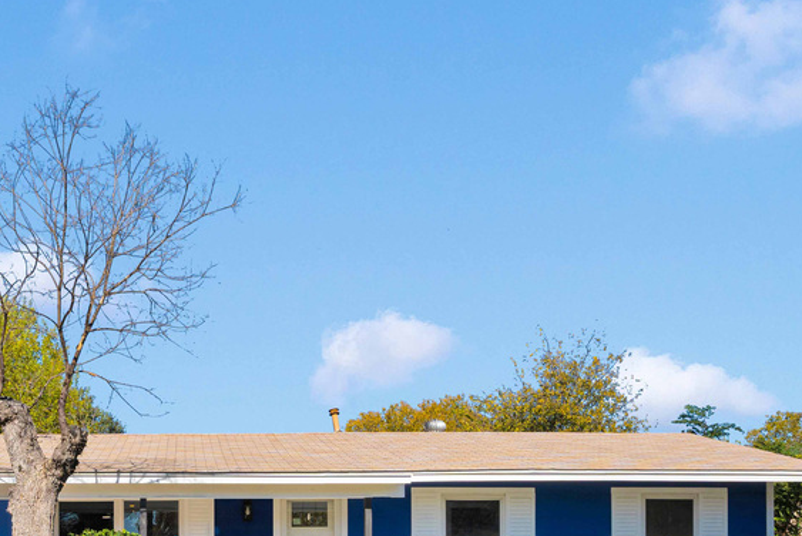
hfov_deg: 40.3
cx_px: 197
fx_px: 1057
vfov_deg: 26.6
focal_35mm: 47
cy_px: 562
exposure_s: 1/640
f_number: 11
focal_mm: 16.5
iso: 250
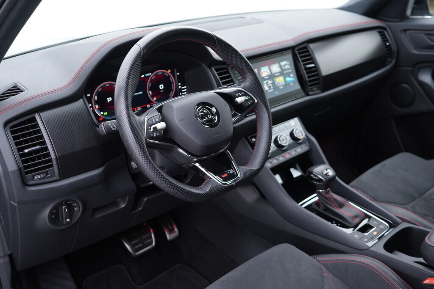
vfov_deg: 36.9
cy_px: 144
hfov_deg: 53.1
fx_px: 434
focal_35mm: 36
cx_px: 217
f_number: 2.8
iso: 250
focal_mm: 24
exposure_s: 1/40
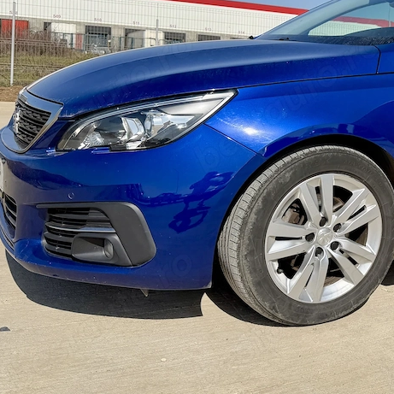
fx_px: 592
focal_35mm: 46
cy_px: 121
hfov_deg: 33.5
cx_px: 398
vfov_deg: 36.3
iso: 80
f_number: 1.78
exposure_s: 1/5714
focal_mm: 6.76
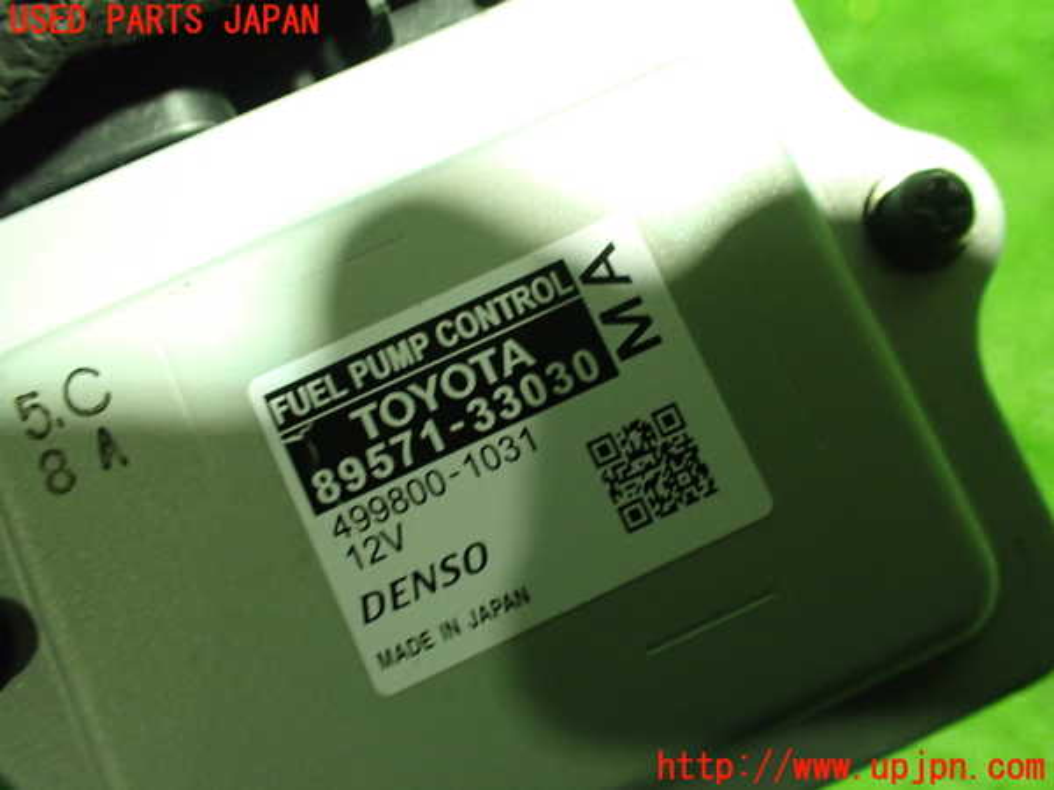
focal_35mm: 30
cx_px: 527
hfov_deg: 60.0
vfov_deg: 46.8
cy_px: 395
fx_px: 913
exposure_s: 1/30
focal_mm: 5.4
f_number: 2.3
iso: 800
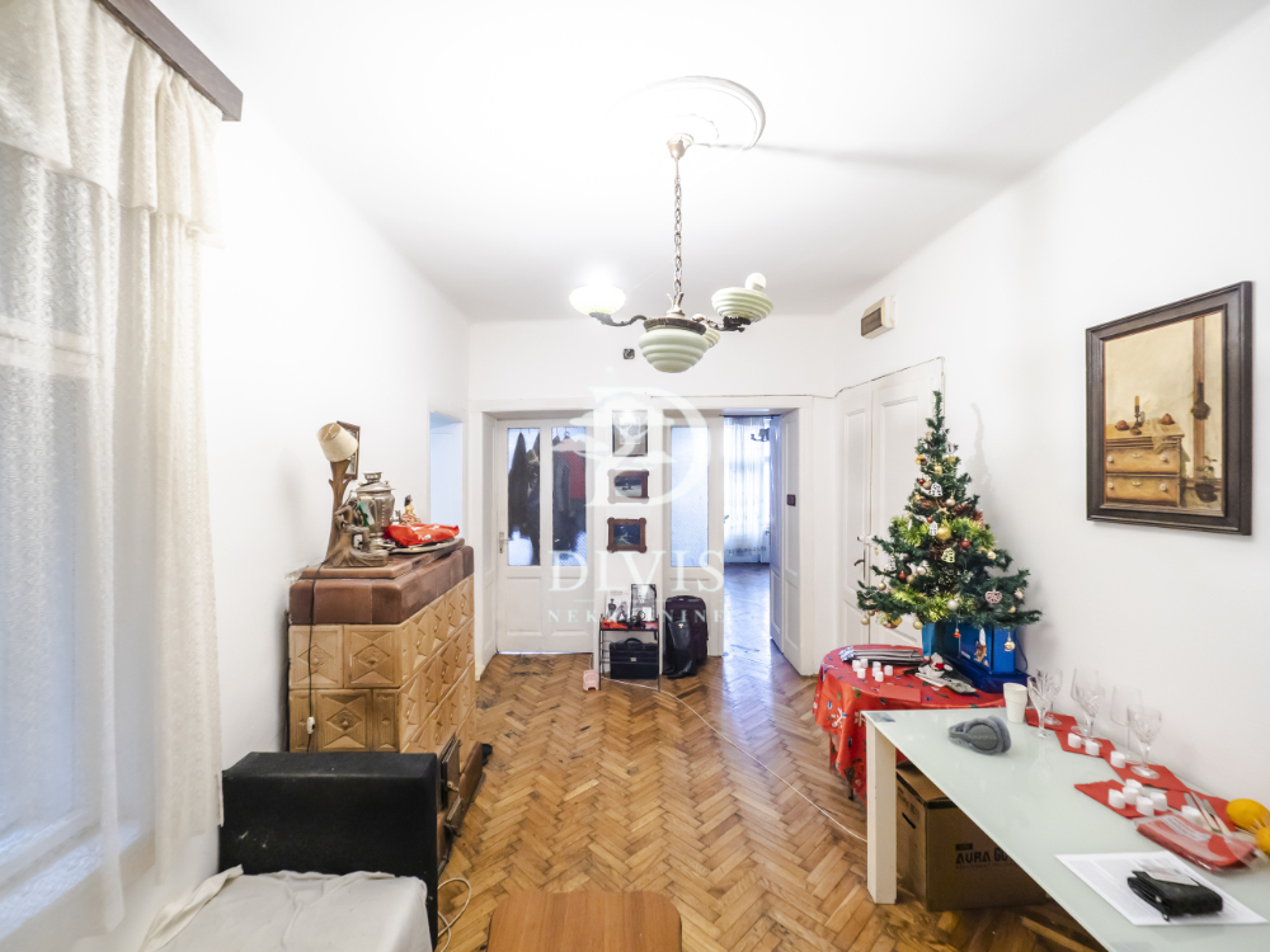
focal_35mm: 14
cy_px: 476
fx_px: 514
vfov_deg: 85.7
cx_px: 635
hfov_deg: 102.1
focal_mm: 7
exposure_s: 1/10
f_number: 4
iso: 400
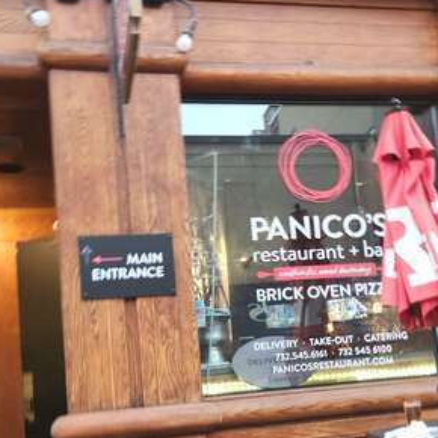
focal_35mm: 56
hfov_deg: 30.3
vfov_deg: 30.1
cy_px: 319
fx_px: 802
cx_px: 295
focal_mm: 5.4
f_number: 1.8
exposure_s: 1/40
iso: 250
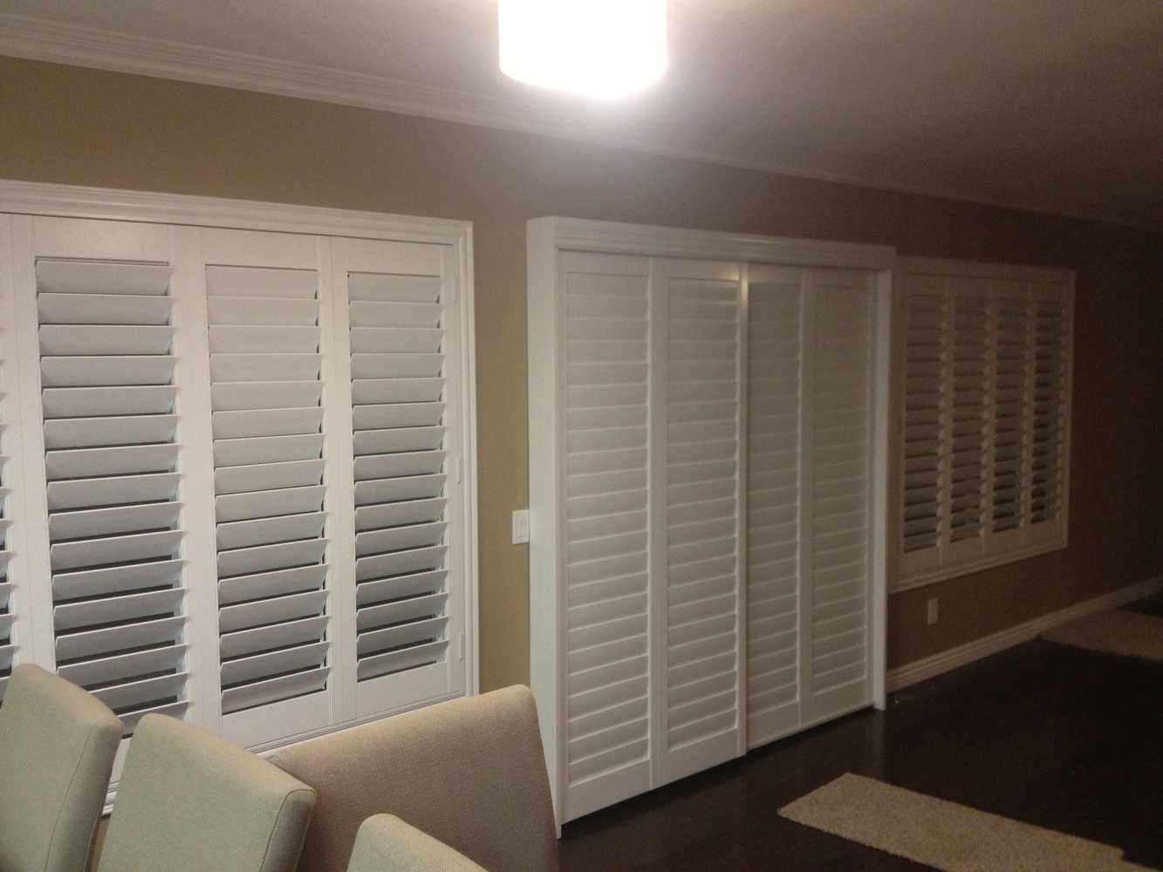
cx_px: 582
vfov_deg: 40.7
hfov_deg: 52.6
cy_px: 436
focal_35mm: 35
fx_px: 1176
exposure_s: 1/20
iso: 250
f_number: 2.4
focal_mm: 4.28
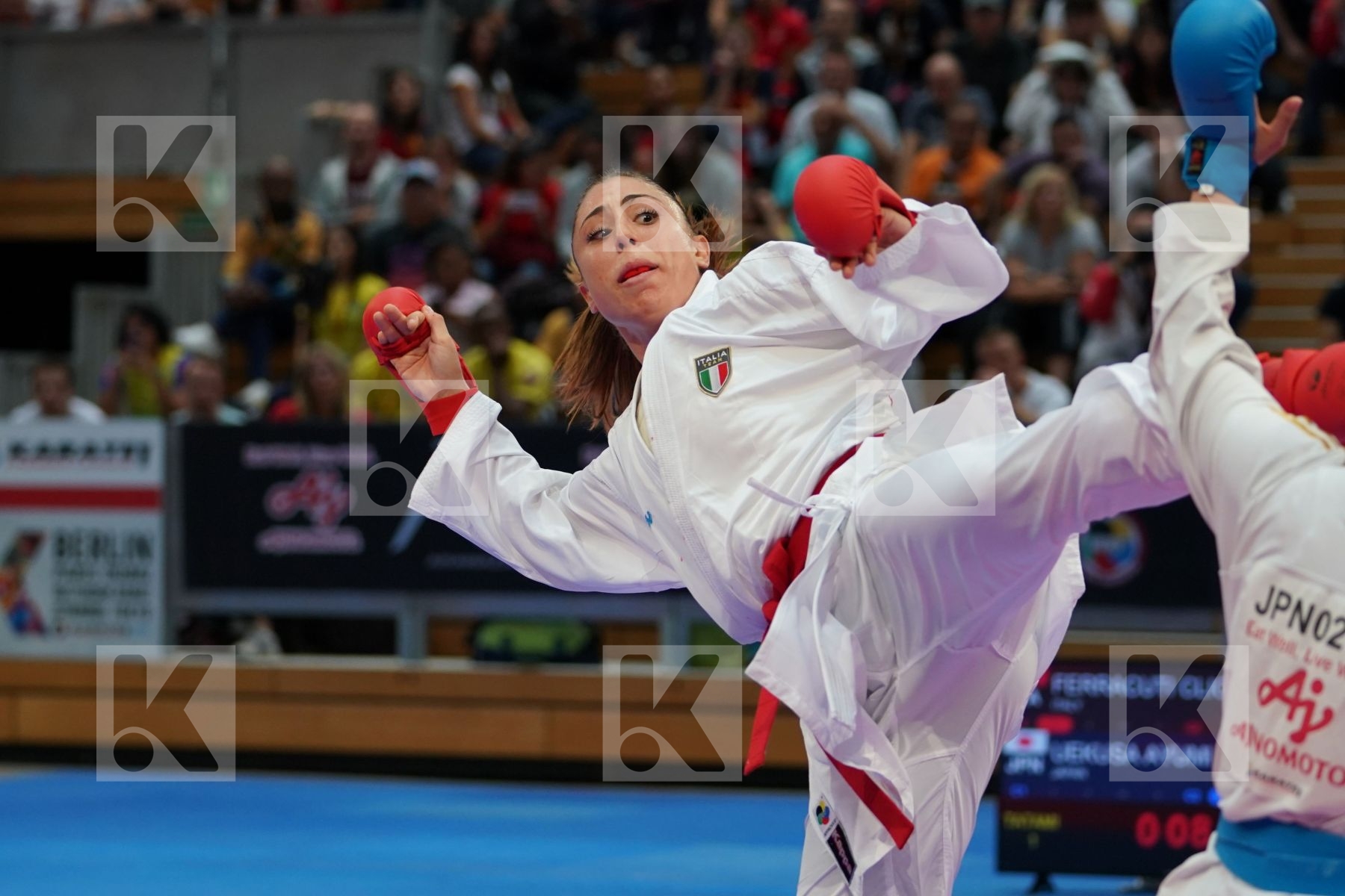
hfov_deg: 15.5
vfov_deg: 10.4
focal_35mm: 132
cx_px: 672
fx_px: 4931
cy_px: 448
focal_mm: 88
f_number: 2.8
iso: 1600
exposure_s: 1/1000
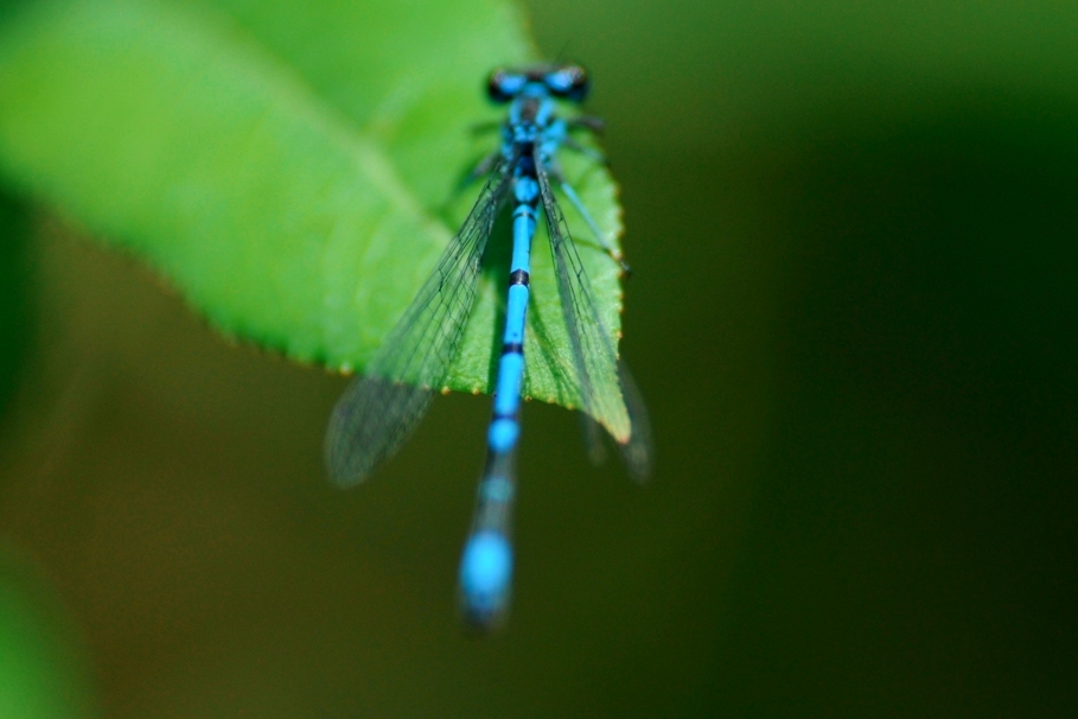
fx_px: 13474
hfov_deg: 4.6
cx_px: 539
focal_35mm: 450
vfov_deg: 3.1
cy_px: 360
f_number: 5.6
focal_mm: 300
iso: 200
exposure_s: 1/640
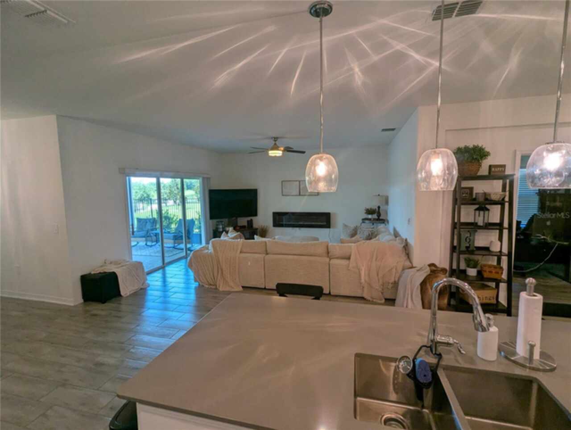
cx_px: 286
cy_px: 215
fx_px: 264
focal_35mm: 16
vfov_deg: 78.3
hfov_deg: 94.4
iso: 114
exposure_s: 1/120
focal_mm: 2.35
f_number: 2.2
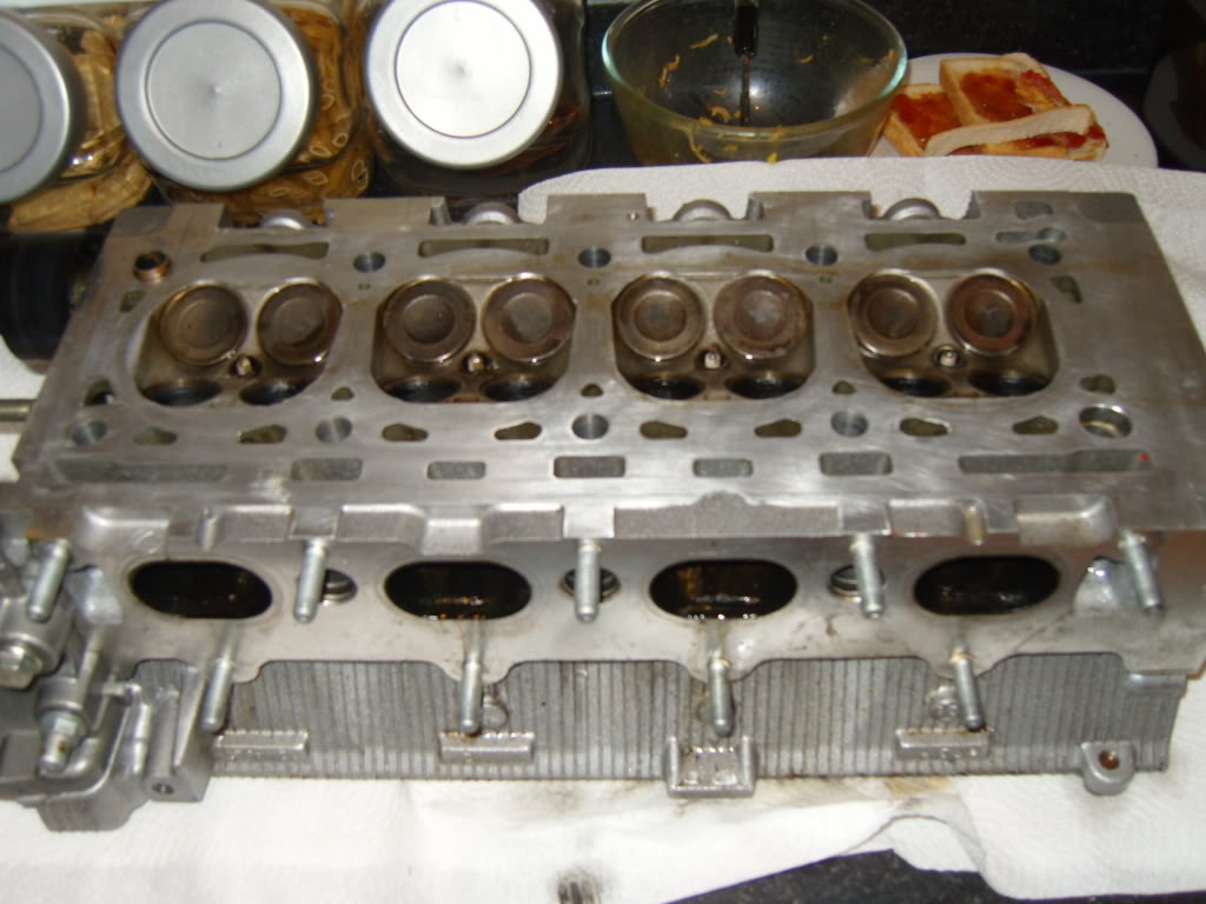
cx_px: 603
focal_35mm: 35
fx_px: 1219
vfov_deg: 40.7
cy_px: 452
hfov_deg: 52.6
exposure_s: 1/30
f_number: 2.8
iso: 100
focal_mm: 7.4
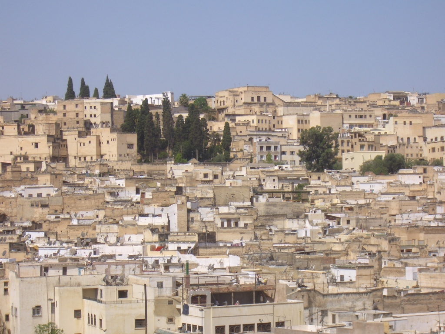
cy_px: 167
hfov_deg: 18.7
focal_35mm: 105
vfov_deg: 14.1
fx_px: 1350
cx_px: 222
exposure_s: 1/200
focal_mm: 17.4
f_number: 7.7
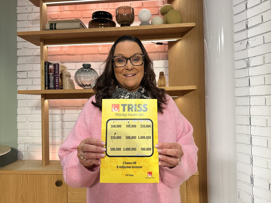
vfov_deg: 56.8
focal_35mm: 24
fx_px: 188
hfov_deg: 71.6
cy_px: 102
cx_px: 136
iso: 160
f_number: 1.78
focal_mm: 6.86
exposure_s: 1/109
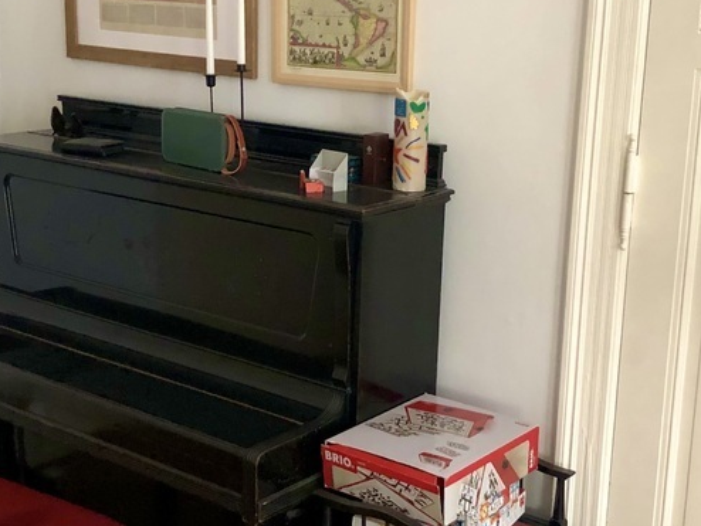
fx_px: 1175
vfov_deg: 25.2
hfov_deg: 33.2
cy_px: 231
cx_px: 332
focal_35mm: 58
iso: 100
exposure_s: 1/15
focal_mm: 4
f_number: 1.8
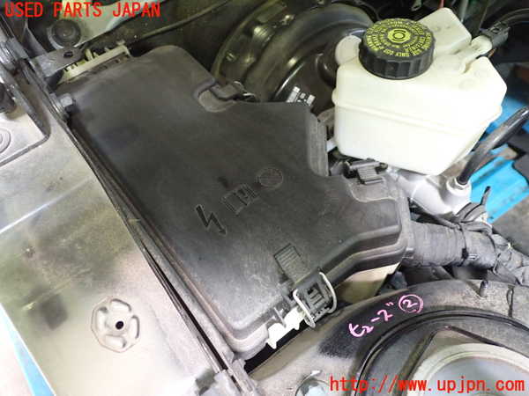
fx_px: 458
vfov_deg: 46.8
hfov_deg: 60.0
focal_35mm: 30
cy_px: 198
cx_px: 264
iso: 800
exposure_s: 1/30
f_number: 2.3
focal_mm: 5.4
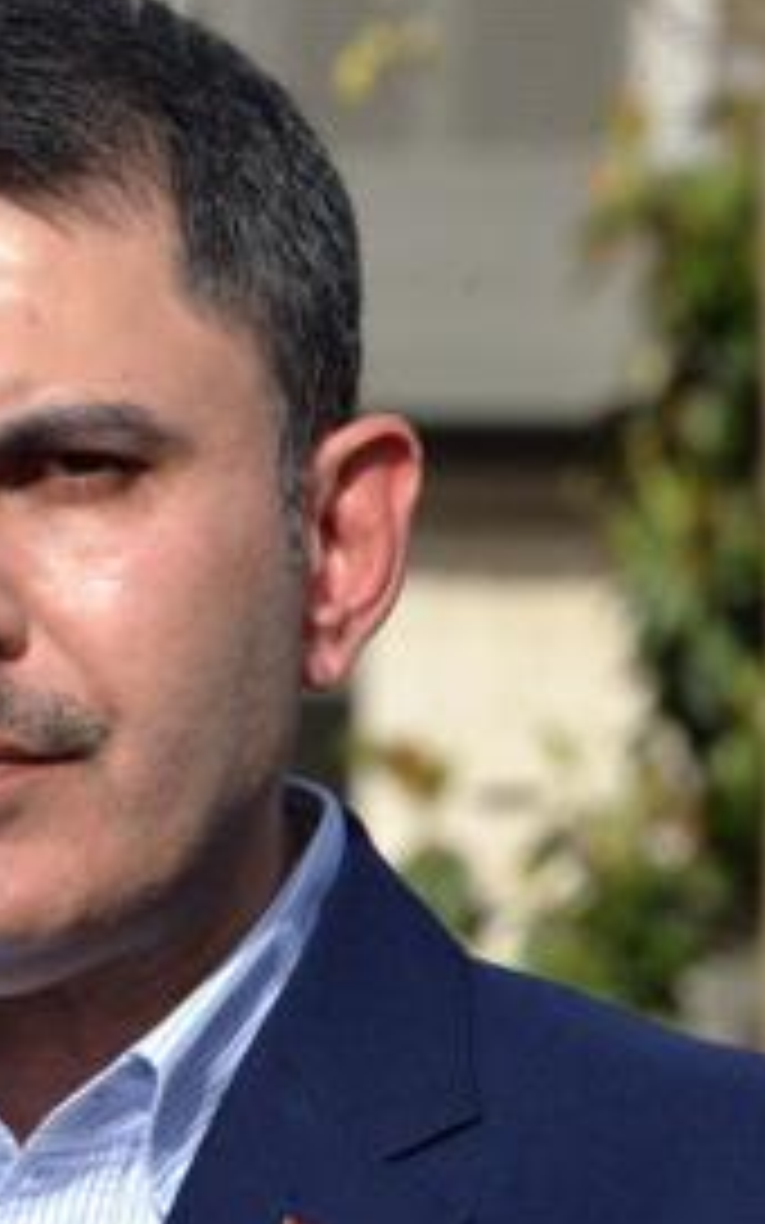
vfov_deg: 3.7
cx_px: -45
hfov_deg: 2.3
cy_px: 896
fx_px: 19181
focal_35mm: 575
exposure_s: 1/4000
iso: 5000
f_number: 16
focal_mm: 250
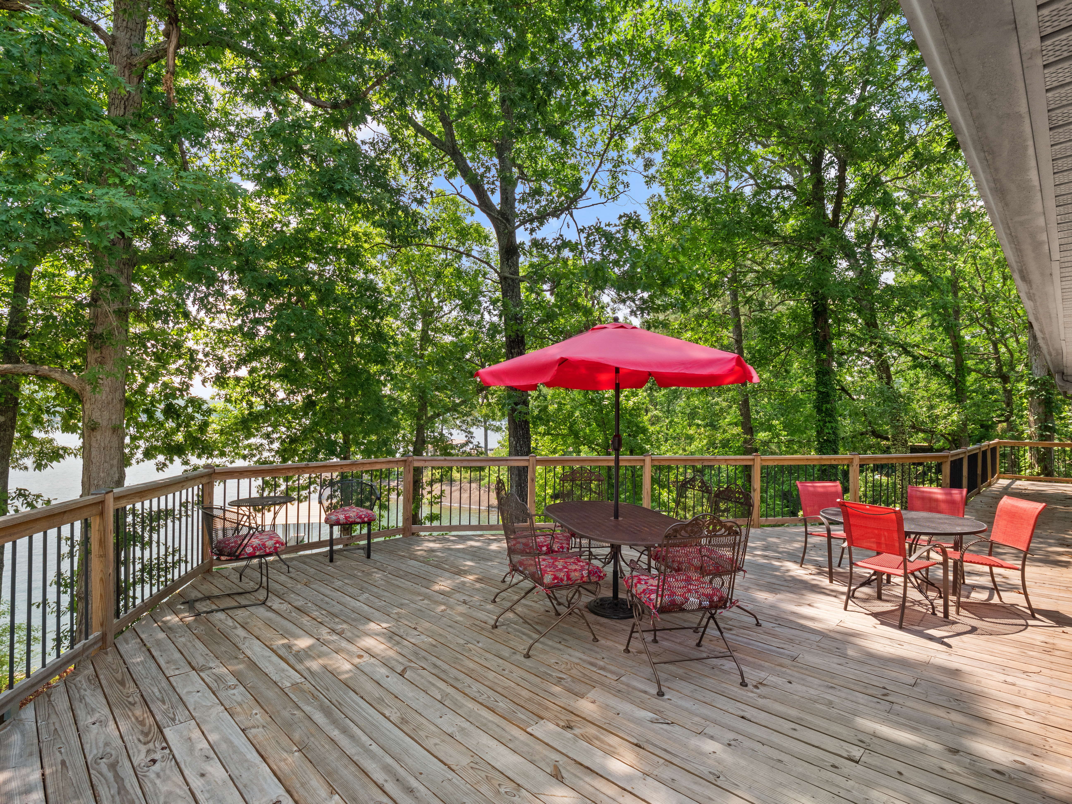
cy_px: 402
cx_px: 536
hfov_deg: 94.5
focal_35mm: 16
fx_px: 495
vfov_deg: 78.1
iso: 400
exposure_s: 1/250
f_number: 5.6
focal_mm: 8
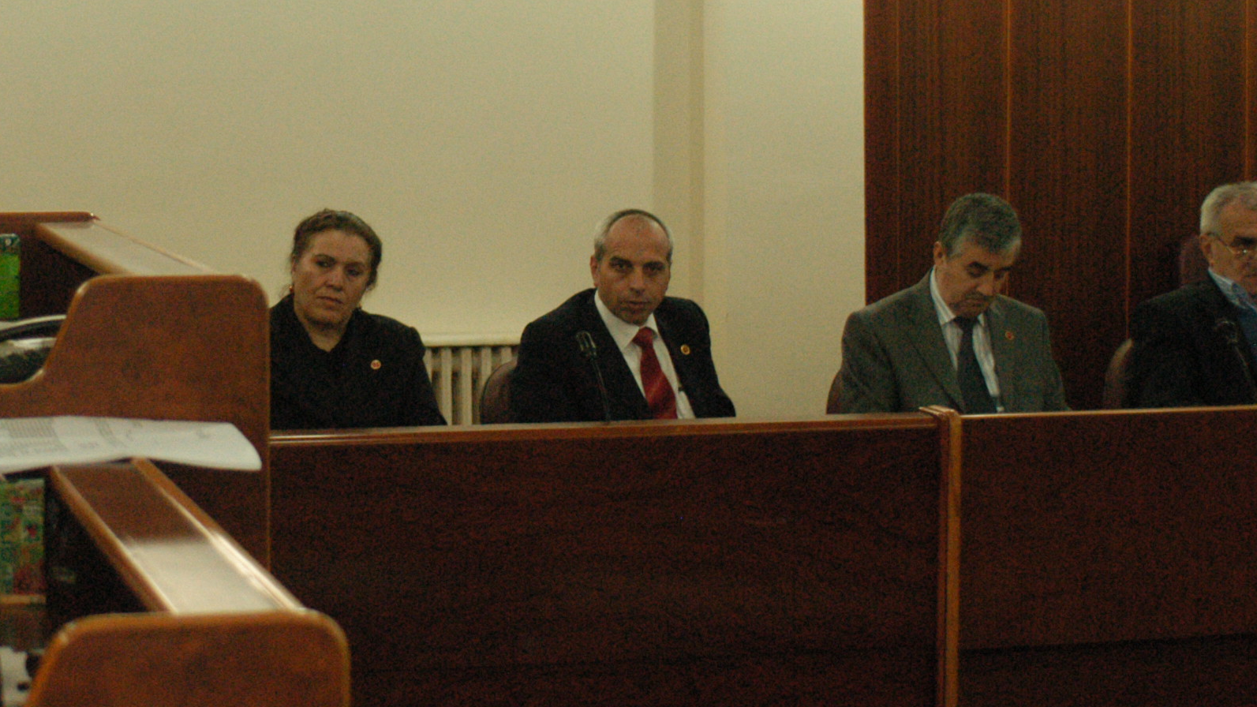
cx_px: 393
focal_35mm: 83
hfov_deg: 25.4
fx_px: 2766
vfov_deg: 14.5
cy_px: 125
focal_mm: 28
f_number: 3
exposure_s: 1/180
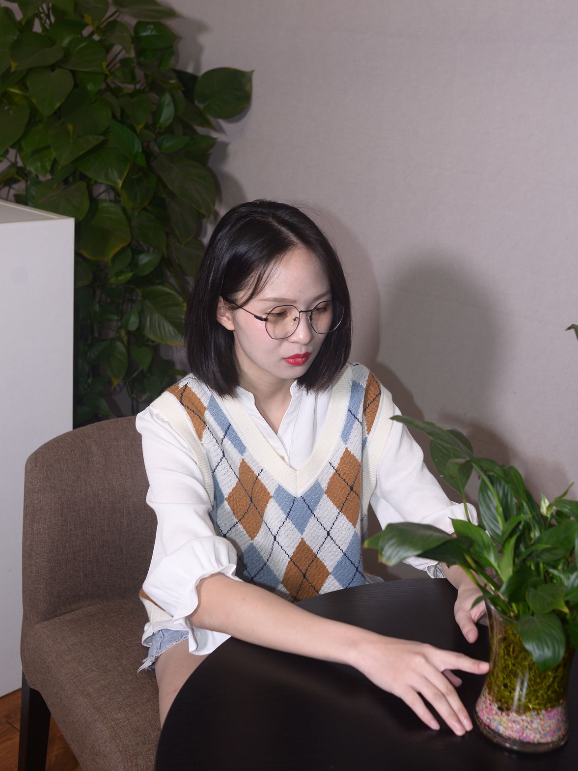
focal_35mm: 45
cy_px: 345
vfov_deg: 42.0
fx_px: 1002
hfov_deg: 32.1
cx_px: 328
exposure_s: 1/100
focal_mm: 35
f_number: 5
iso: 400
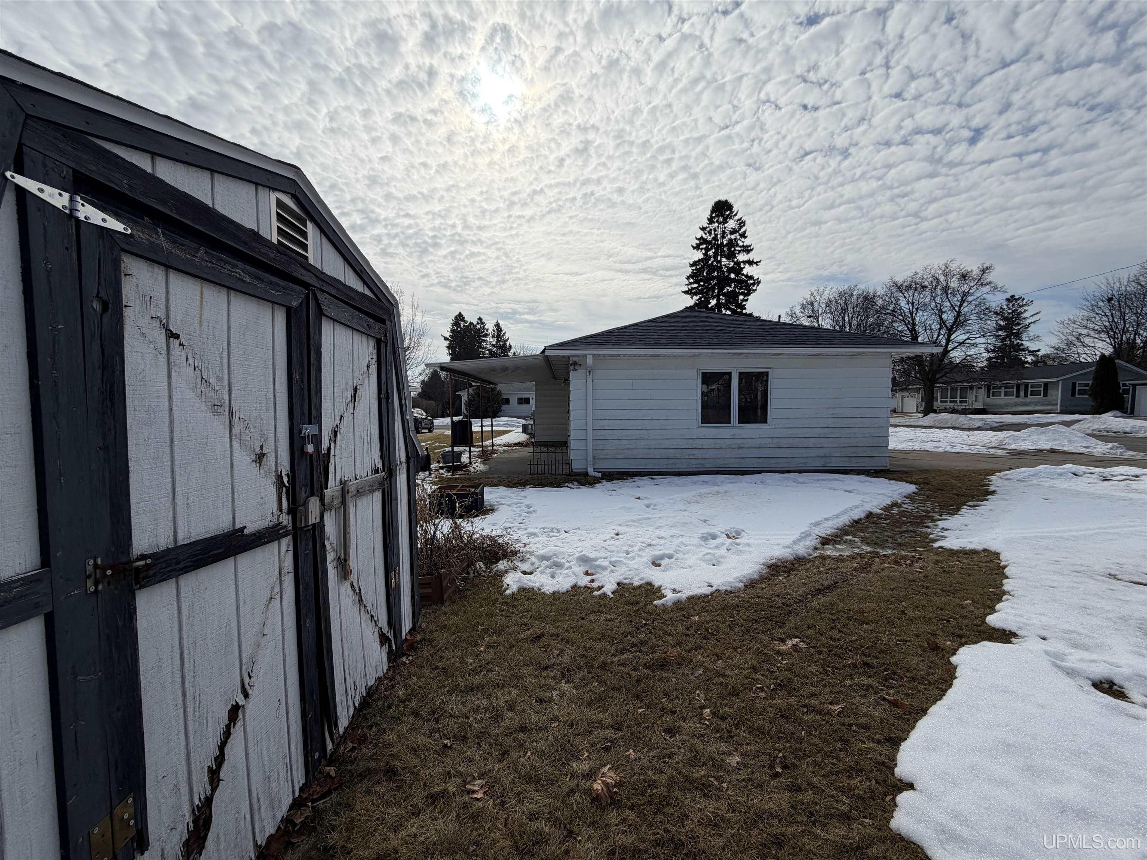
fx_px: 464
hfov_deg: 102.1
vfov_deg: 85.7
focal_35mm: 14
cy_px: 430
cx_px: 574
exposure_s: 1/2320
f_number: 2.2
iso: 20
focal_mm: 2.22
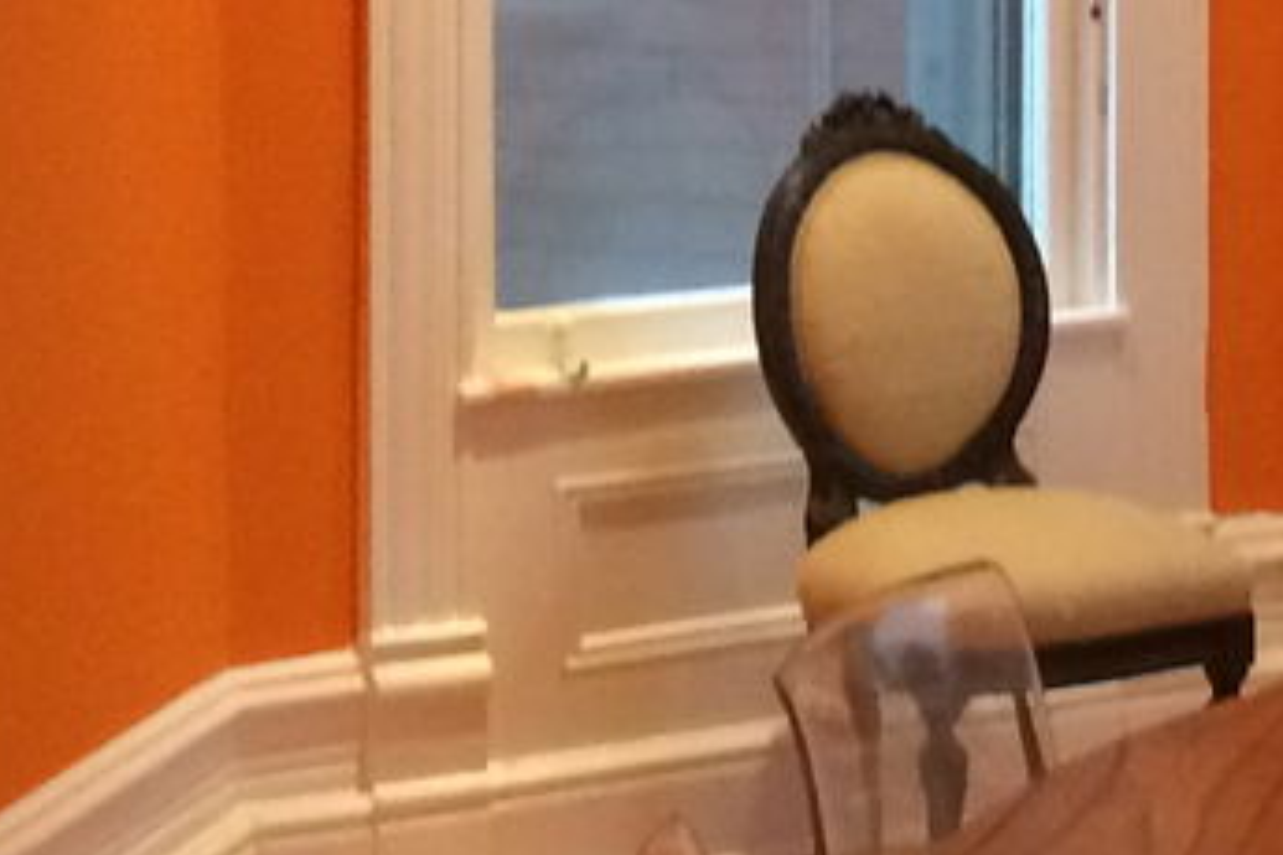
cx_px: 547
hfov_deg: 14.6
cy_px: -182
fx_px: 4989
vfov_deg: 9.7
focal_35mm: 140
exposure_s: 1/30
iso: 200
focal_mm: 4.15
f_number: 2.2
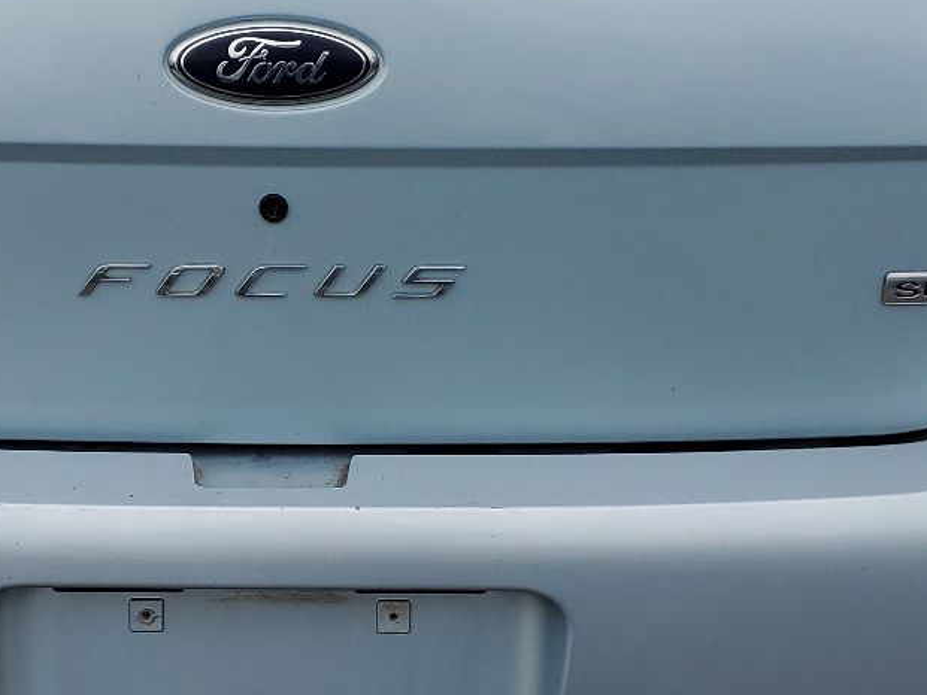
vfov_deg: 21.8
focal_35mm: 67
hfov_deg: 28.7
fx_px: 1795
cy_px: 206
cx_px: 300
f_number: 1.5
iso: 50
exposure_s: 1/556
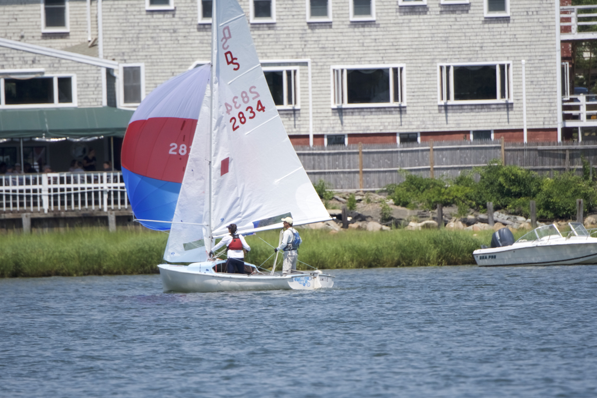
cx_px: 298
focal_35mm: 600
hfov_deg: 3.4
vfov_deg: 2.3
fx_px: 9951
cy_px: 199
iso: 400
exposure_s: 1/2500
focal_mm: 400
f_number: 5.6
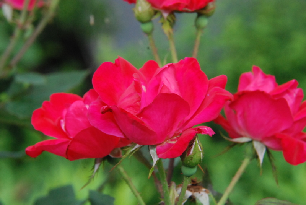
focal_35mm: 232
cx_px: 153
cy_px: 102
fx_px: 1979
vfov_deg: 5.9
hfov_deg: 8.8
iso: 1600
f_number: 18
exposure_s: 1/200
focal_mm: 155
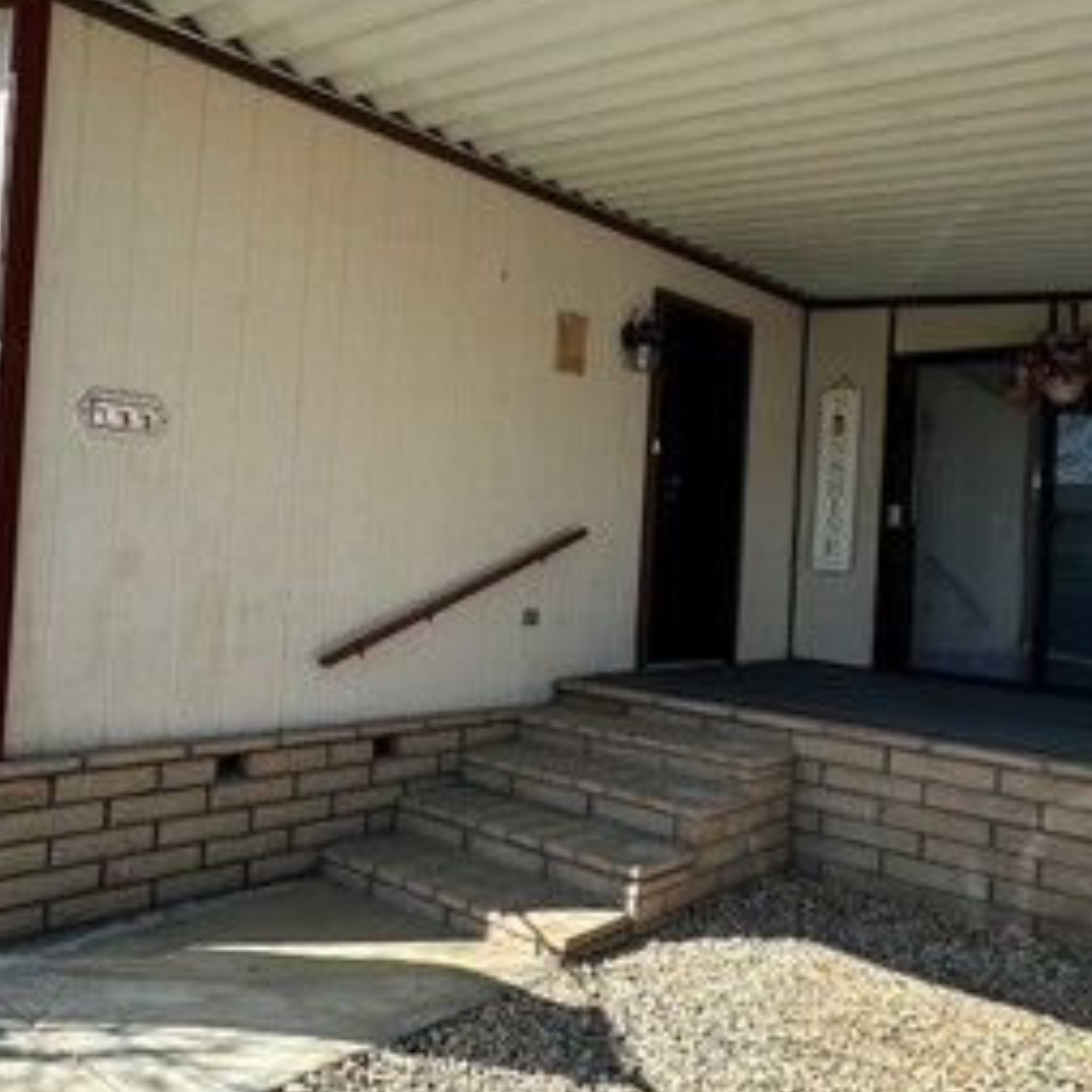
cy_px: 522
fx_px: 1106
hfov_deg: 52.0
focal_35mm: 31
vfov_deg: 52.5
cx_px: 407
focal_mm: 2.22
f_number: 2.2
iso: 40
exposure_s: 1/861
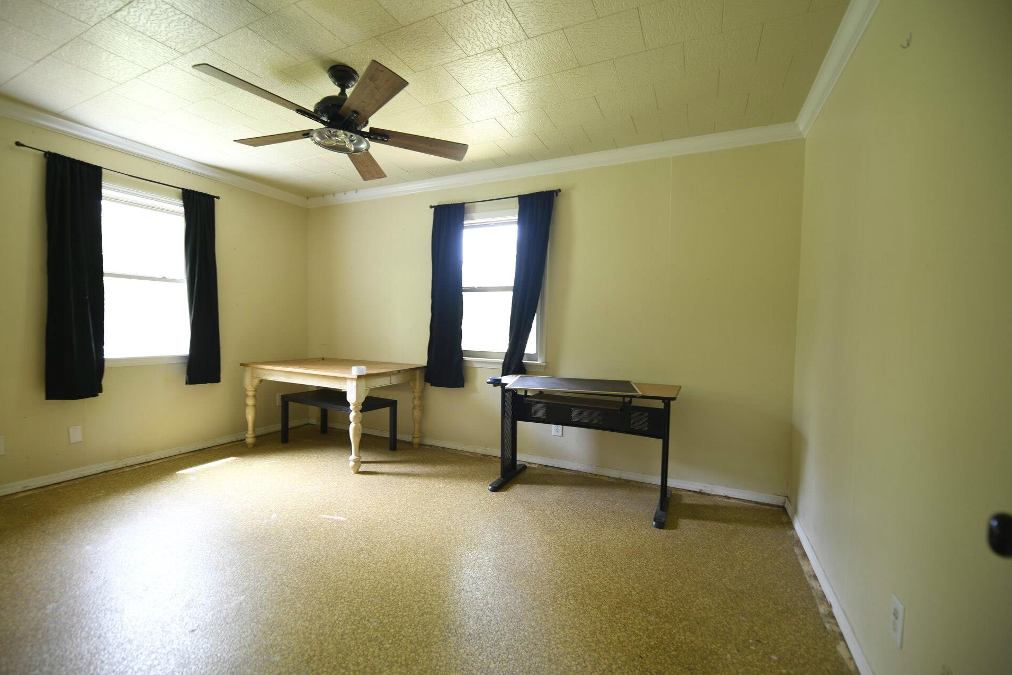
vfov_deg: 77.3
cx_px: 481
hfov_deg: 100.3
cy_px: 341
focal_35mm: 15
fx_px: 422
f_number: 2.8
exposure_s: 1/15
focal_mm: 14
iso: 125
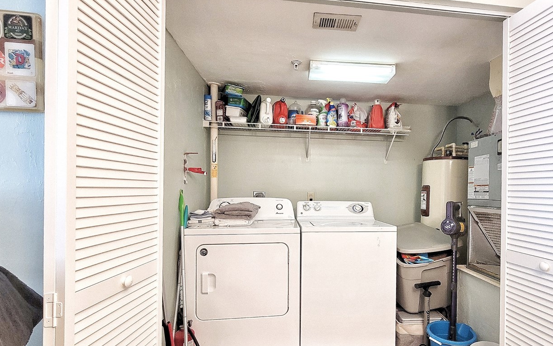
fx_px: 271
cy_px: 239
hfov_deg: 90.2
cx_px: 325
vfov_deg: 62.9
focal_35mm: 18
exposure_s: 1/60
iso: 400
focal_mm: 2.2
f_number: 2.2
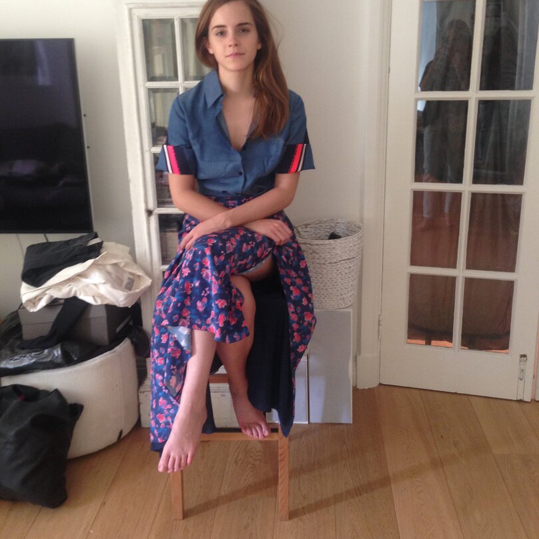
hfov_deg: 42.8
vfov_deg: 42.8
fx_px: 687
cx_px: 270
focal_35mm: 39
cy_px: 240
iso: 125
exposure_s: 1/20
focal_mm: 4.12
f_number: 2.4
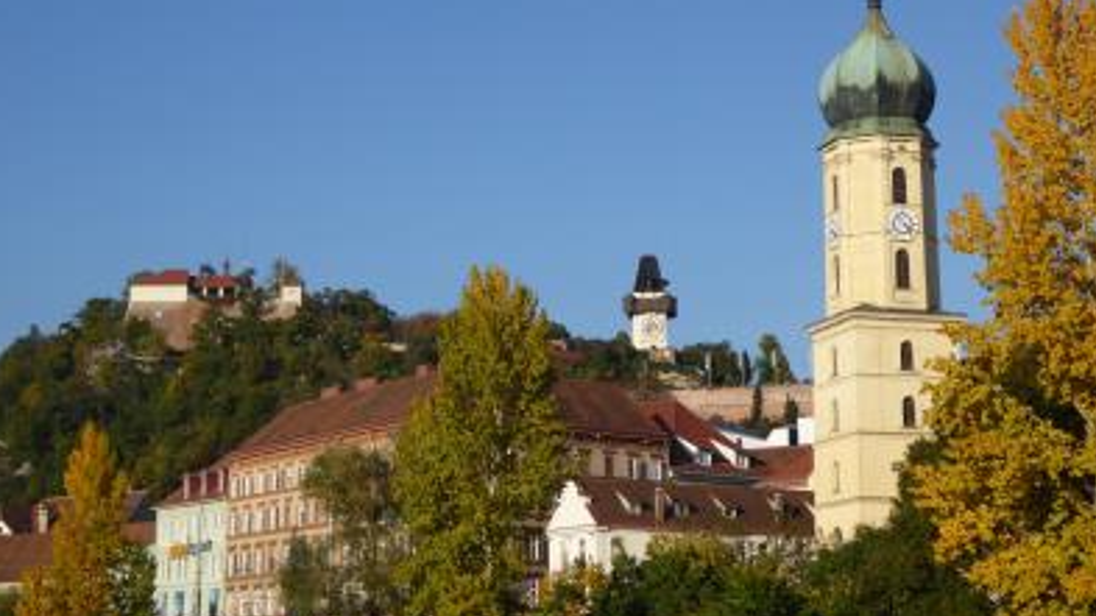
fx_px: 2092
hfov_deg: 29.4
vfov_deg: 16.8
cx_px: 544
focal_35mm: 72
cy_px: 270
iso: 100
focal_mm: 10.9
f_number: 4.3
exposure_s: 1/640
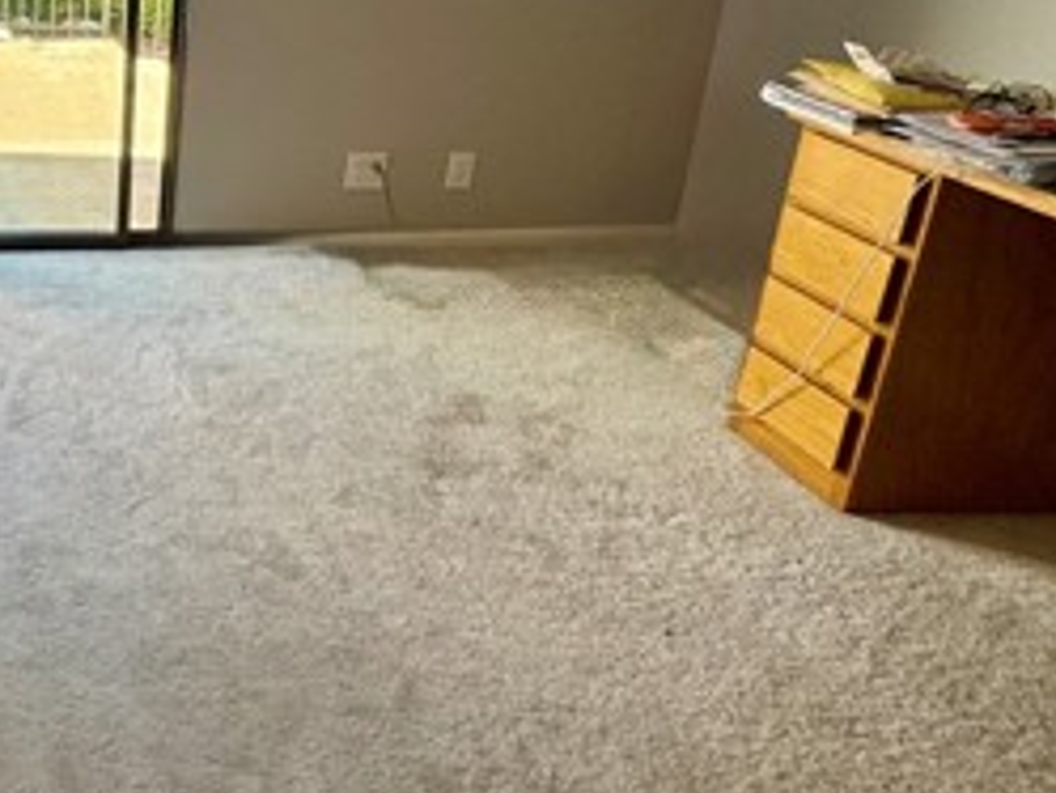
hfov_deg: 40.9
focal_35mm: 36
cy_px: 110
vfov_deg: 37.6
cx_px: -115
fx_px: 1099
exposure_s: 1/124
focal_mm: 2.22
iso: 40
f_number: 2.2
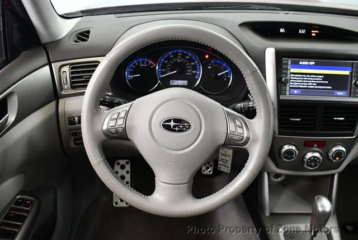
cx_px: 179
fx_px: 358
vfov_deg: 36.9
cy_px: 120
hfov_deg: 53.1
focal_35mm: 36
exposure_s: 1/125
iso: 2800
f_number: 3.5
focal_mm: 18
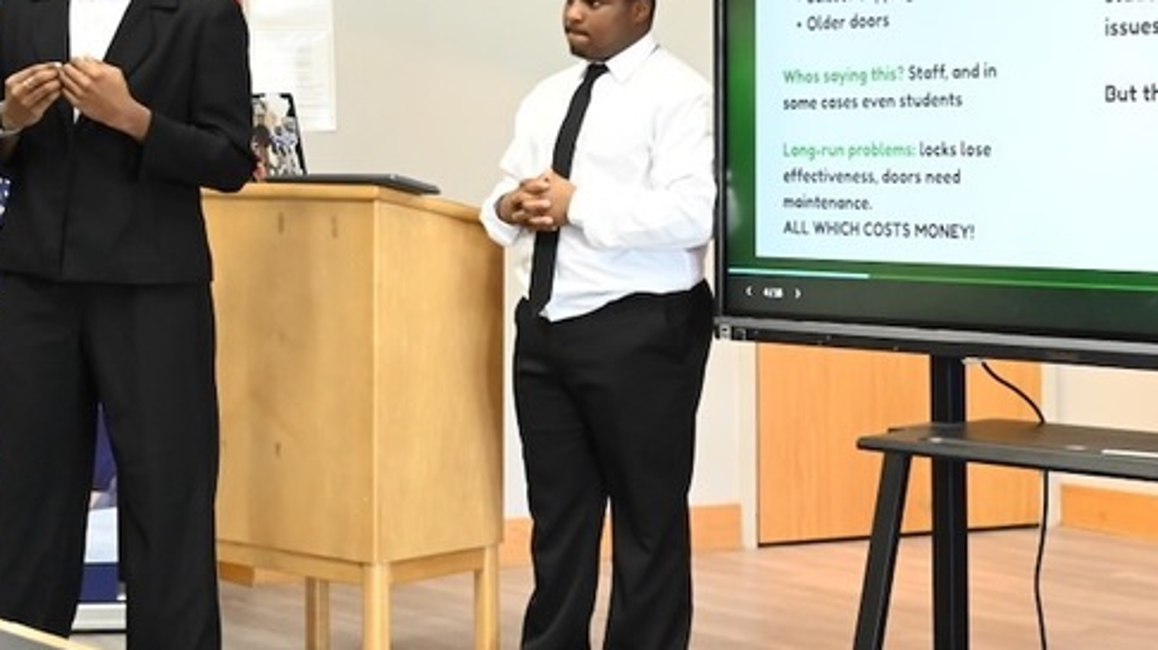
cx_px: 958
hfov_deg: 27.6
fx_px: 2302
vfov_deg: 16.1
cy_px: 243
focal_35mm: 75
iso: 4000
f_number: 4
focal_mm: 34
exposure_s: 1/200
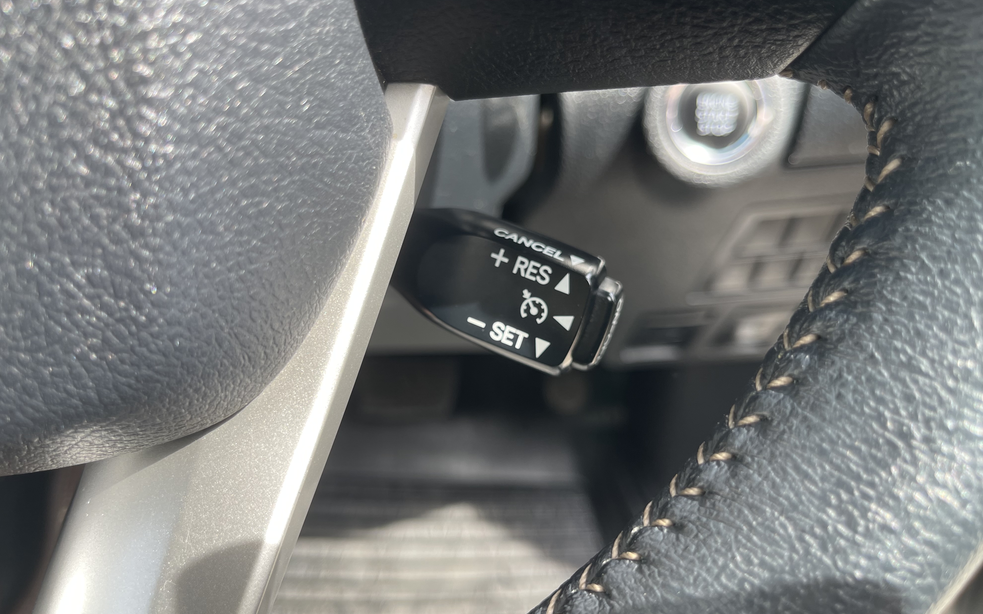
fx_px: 723
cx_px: 493
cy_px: 313
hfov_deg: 68.4
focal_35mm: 27
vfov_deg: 46.0
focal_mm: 5.1
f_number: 1.6
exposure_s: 1/124
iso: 32
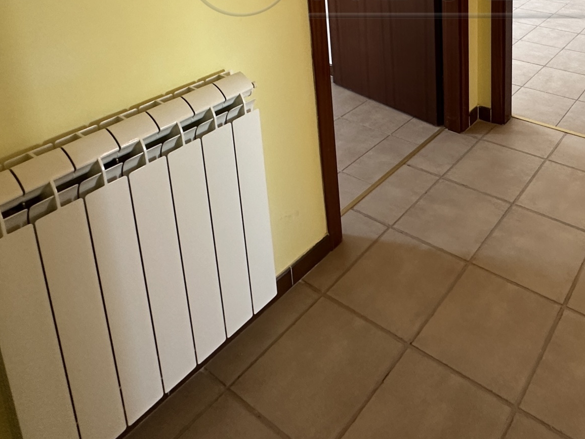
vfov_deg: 38.2
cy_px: -37
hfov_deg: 54.0
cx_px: 476
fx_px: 524
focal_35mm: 31
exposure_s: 1/50
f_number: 2.2
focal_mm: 2.22
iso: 200
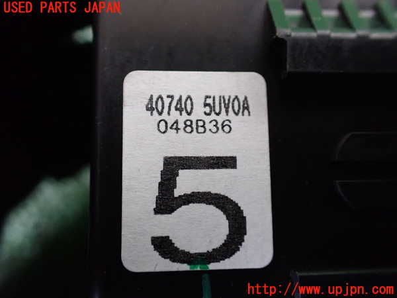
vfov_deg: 46.8
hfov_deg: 60.0
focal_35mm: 30
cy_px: 149
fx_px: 344
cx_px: 198
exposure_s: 1/50
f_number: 2.3
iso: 800
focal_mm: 5.4
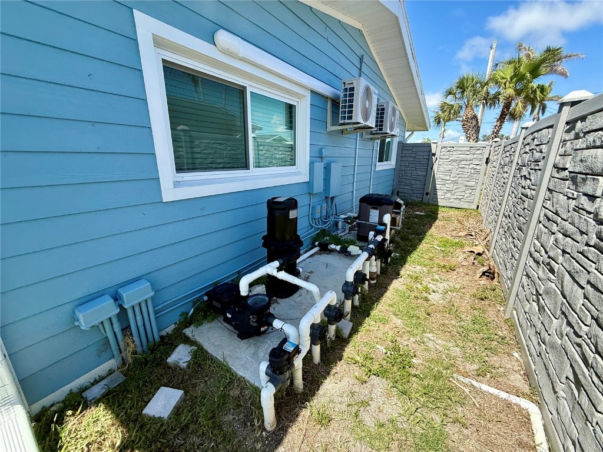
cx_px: 302
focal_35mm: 14
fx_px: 244
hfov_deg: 102.1
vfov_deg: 85.7
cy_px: 226
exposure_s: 1/717
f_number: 2.2
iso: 50
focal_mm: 2.22
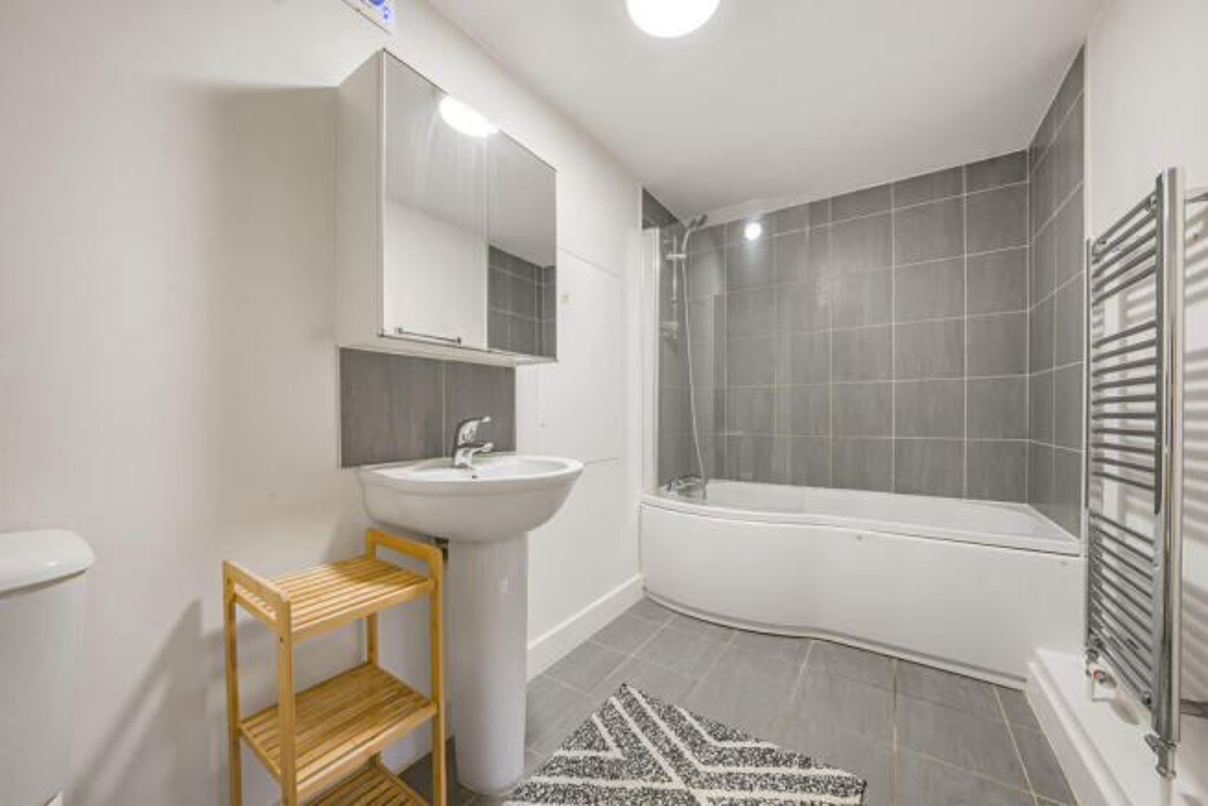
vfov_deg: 90.0
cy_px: 403
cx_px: 604
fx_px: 403
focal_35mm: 12
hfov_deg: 112.6
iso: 320
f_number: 9
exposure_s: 1.6
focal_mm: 12
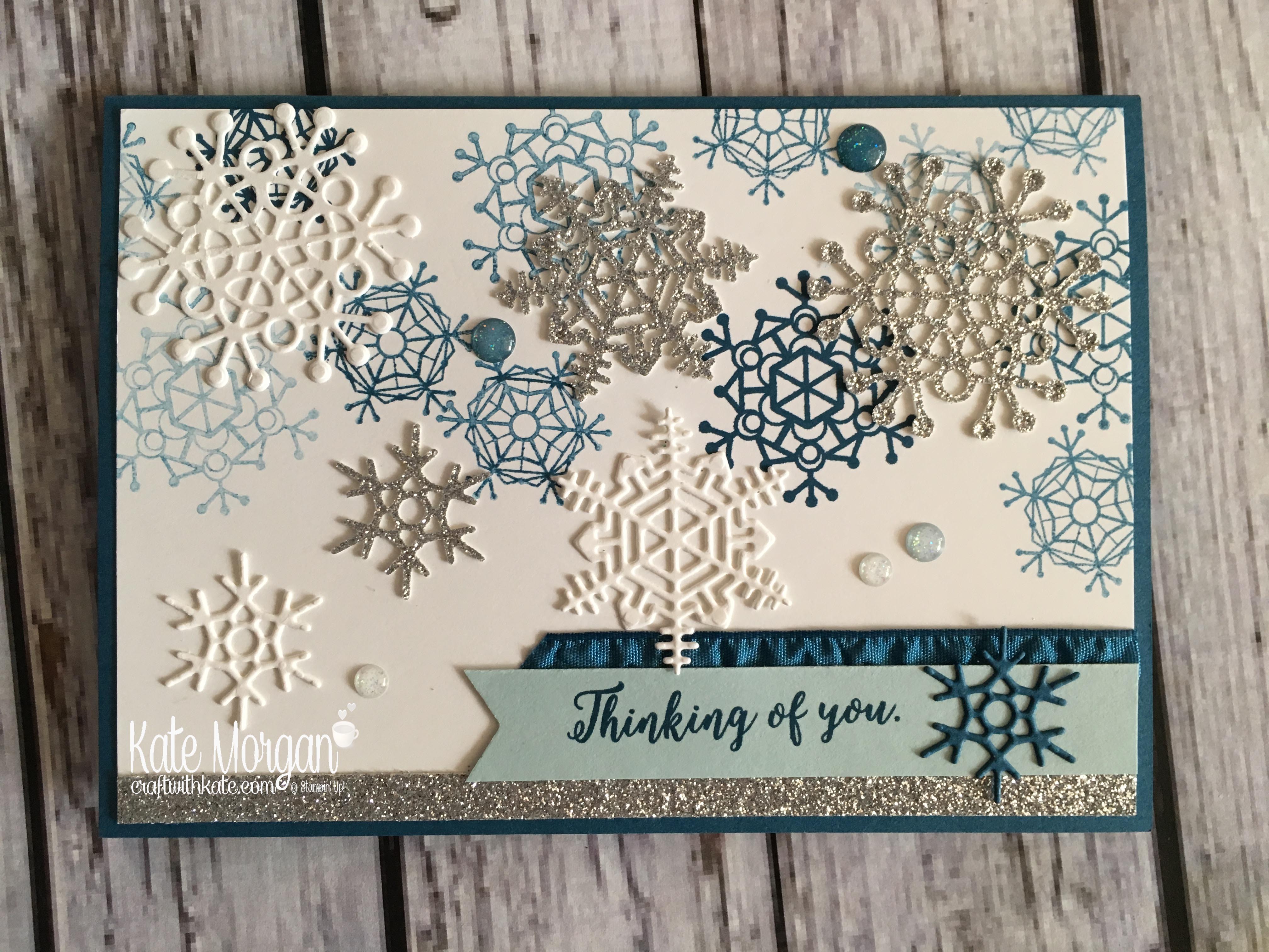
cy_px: 476
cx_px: 634
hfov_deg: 61.7
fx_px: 1063
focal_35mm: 29
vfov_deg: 48.2
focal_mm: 4.15
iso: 100
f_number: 2.2
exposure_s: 1/33
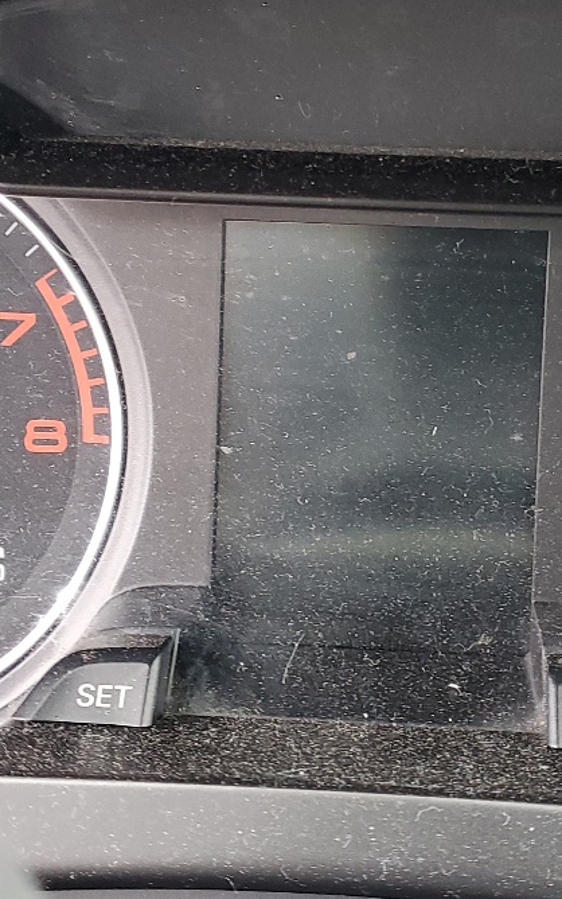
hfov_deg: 19.7
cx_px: 336
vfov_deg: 30.9
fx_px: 1616
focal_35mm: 66
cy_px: 335
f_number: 1.5
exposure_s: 1/60.2
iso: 114
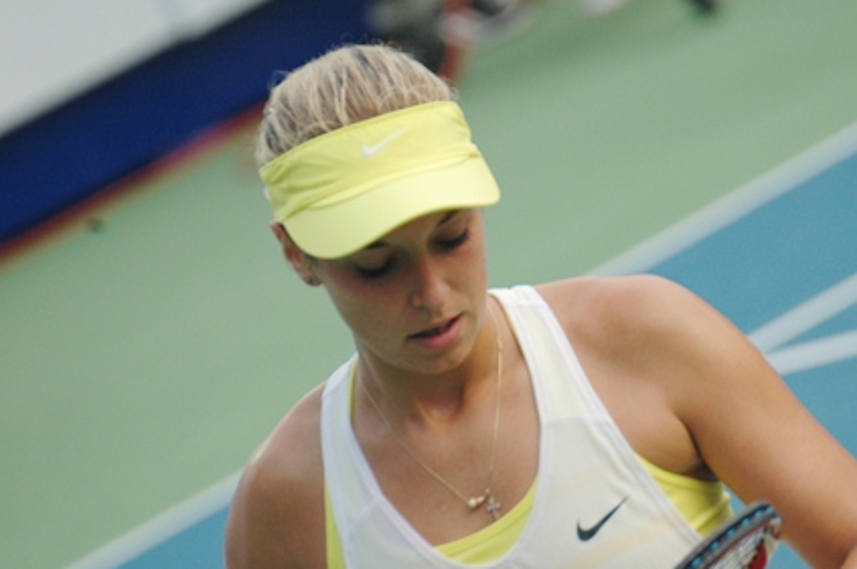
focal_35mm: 486
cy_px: 300
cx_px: 496
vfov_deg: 2.8
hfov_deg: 4.2
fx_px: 11556
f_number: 5.6
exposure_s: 1/250
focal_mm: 250
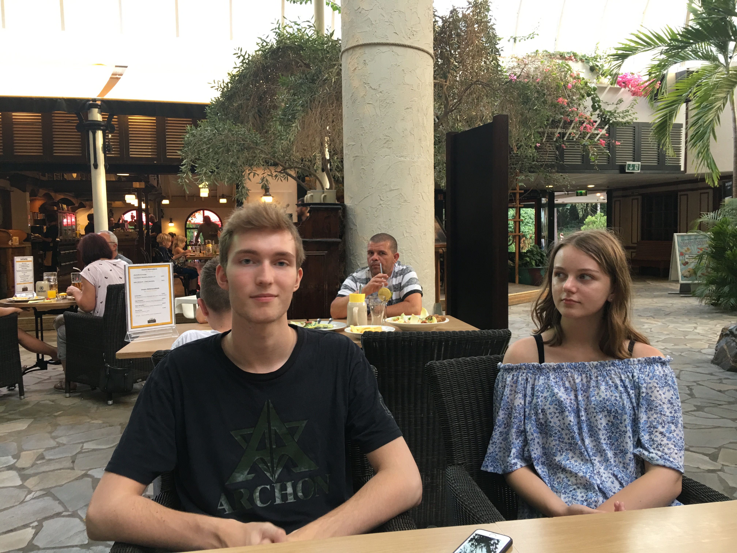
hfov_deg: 61.7
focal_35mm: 29
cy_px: 276
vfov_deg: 48.2
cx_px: 368
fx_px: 617
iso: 40
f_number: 2.2
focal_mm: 4.15
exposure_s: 1/17
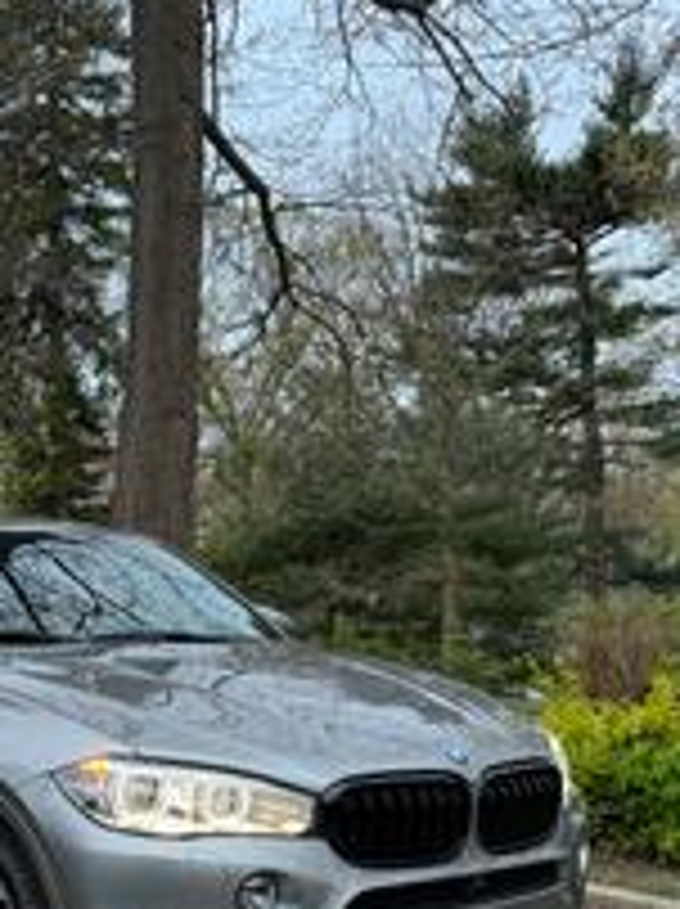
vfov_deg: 41.0
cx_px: 99
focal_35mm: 45
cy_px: 675
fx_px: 1181
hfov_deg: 31.0
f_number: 1.8
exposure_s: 1/55
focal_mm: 6.76
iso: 200
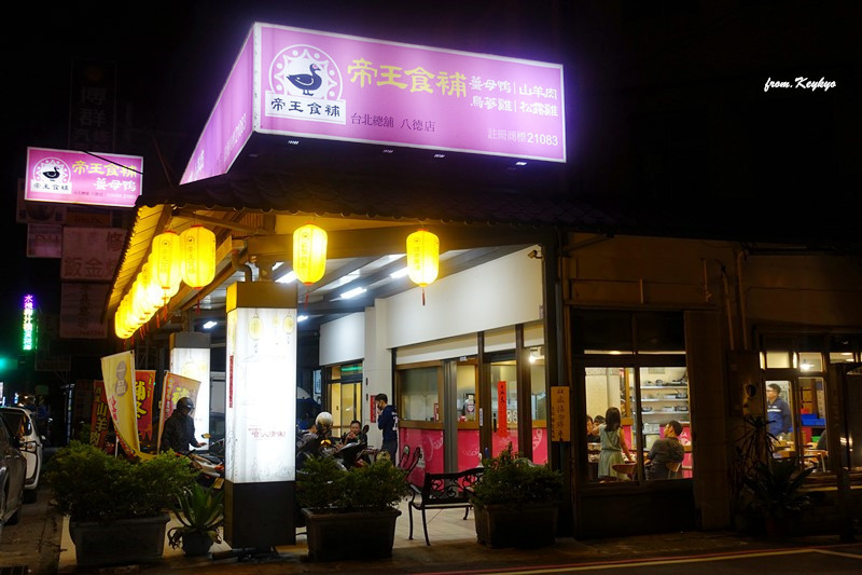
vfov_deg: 35.0
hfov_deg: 50.7
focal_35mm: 38
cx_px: 431
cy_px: 288
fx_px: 910
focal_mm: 13.92
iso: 250
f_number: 2.8
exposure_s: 1/40
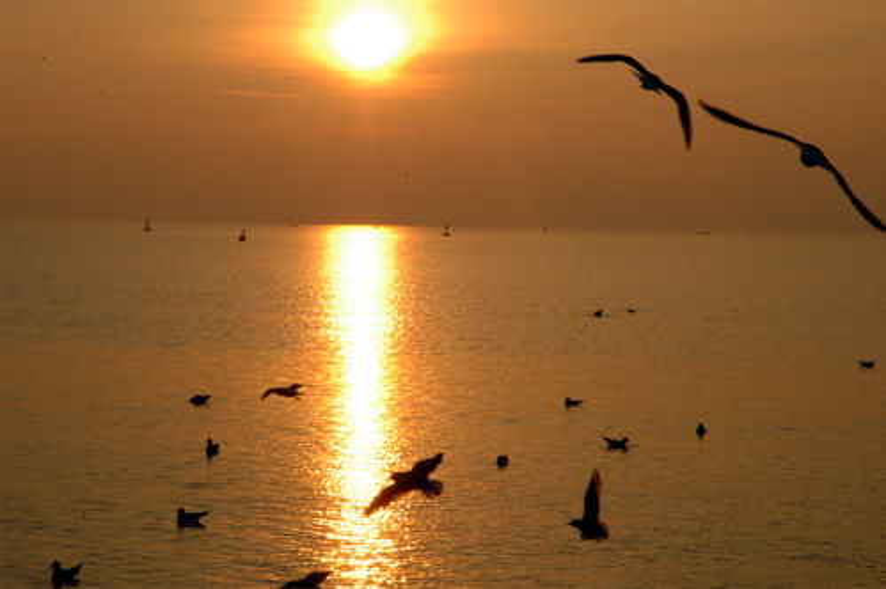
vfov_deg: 13.0
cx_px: 443
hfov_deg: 19.5
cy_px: 294
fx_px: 2582
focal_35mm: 105
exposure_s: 1/320
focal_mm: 70
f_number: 29
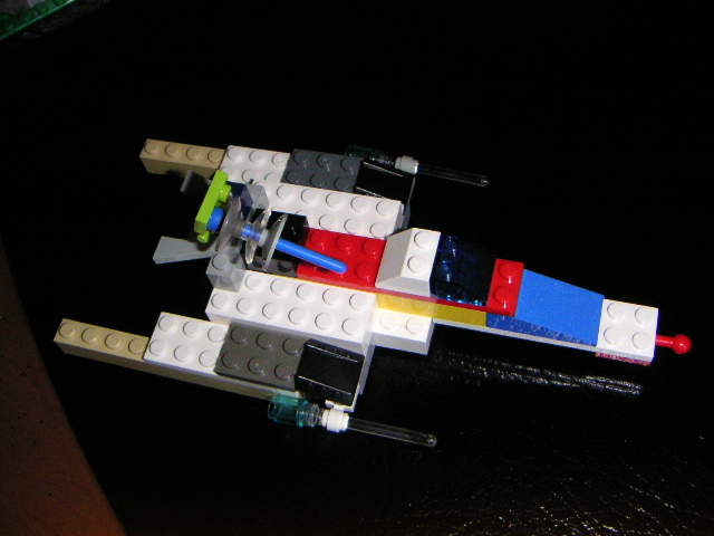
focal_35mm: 40
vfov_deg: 36.0
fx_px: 825
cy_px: 268
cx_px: 357
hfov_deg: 46.8
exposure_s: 1/45
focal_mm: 5.3
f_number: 6.7
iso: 400
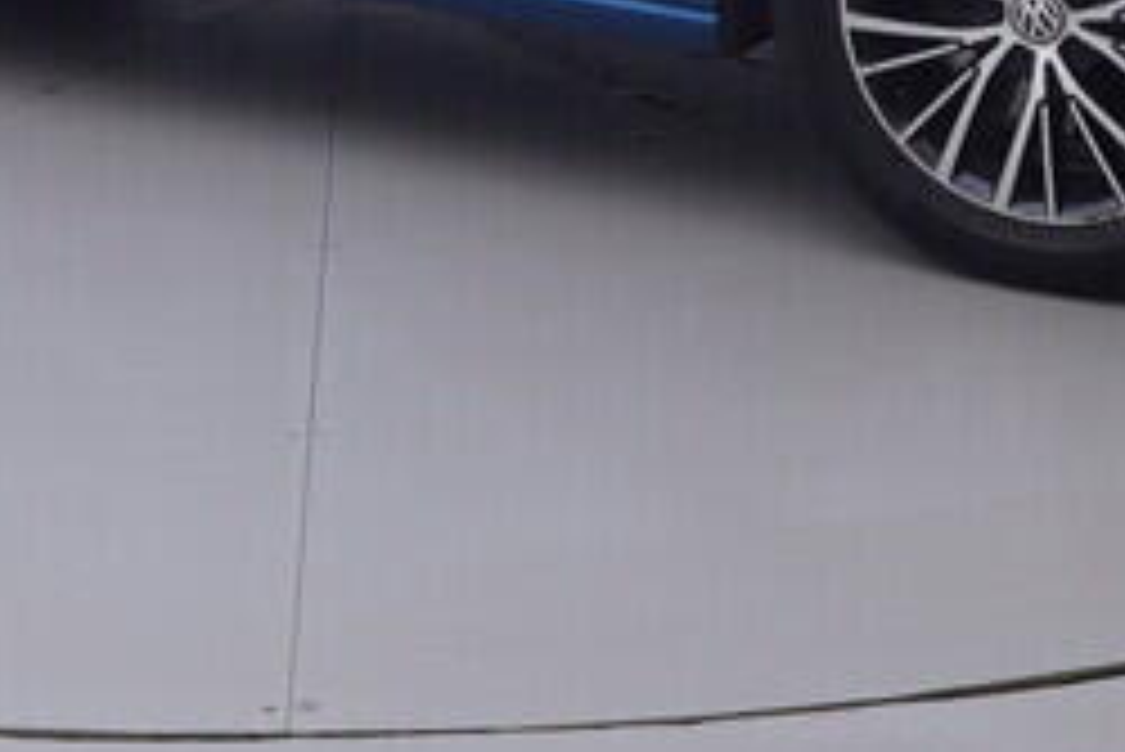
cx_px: 342
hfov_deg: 22.0
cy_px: -419
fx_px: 2878
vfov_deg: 13.8
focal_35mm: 92
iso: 200
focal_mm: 15
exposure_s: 1/80
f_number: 5
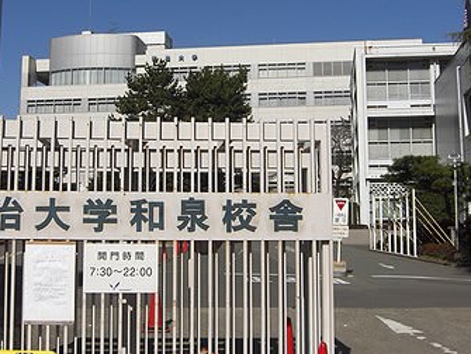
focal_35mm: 51
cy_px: 118
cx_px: 200
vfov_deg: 28.4
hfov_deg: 37.4
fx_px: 695
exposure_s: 1/400
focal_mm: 7.9
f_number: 8
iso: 80
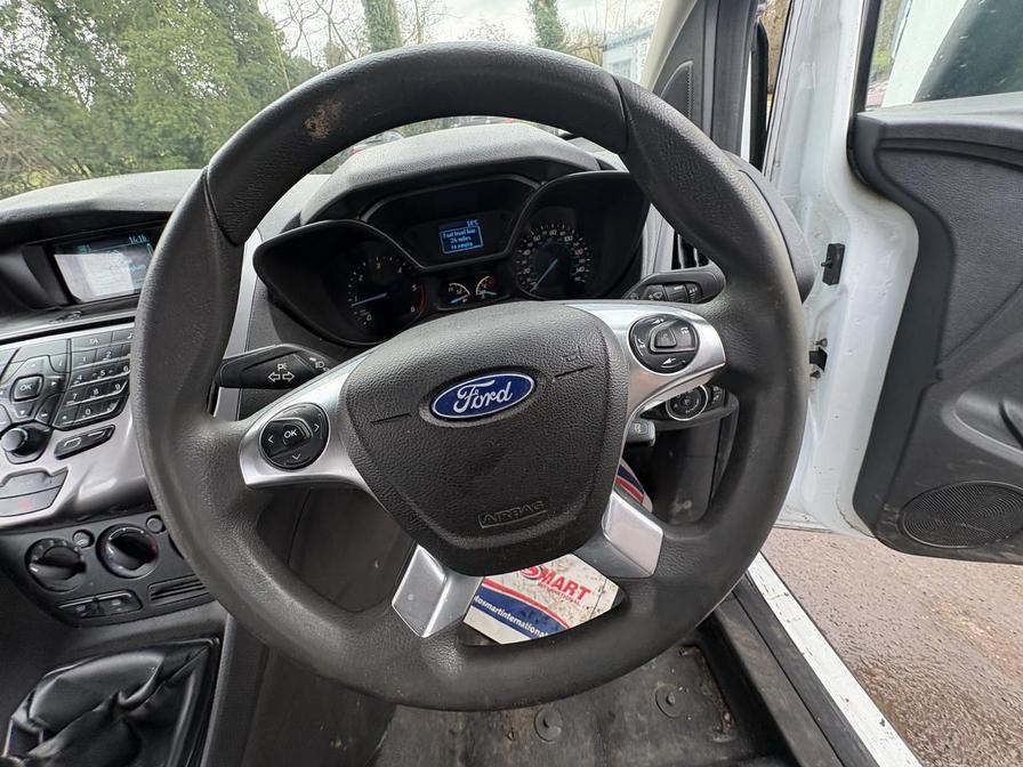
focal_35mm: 14
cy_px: 384
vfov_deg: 85.7
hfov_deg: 102.1
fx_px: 414
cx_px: 512
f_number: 2.2
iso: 160
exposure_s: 1/99
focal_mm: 2.22
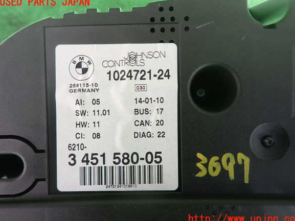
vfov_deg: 53.1
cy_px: 111
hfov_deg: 67.3
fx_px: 222
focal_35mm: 26
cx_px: 150
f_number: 2
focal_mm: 4.5
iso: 125
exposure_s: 1/60
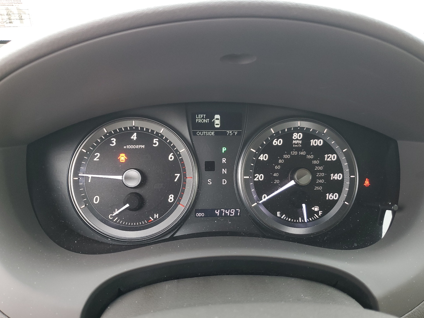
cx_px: 217
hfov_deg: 65.3
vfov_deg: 51.4
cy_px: 165
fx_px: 331
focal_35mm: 27
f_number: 1.5
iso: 85
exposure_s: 1/60.2
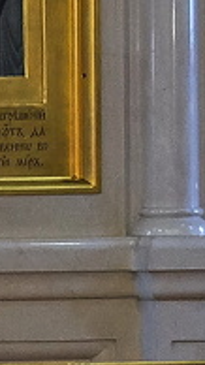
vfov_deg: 6.3
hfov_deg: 3.2
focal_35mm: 341
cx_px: -1087
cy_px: 63
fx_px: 3298
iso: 2500
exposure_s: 1/160
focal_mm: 30
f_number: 2
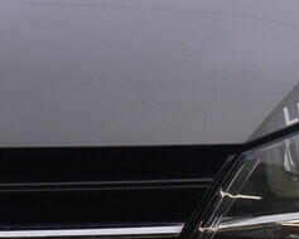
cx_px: 626
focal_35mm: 146
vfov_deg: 10.4
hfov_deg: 11.6
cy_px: 309
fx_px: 1293
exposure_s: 1/100
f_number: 4.5
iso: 125
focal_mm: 24
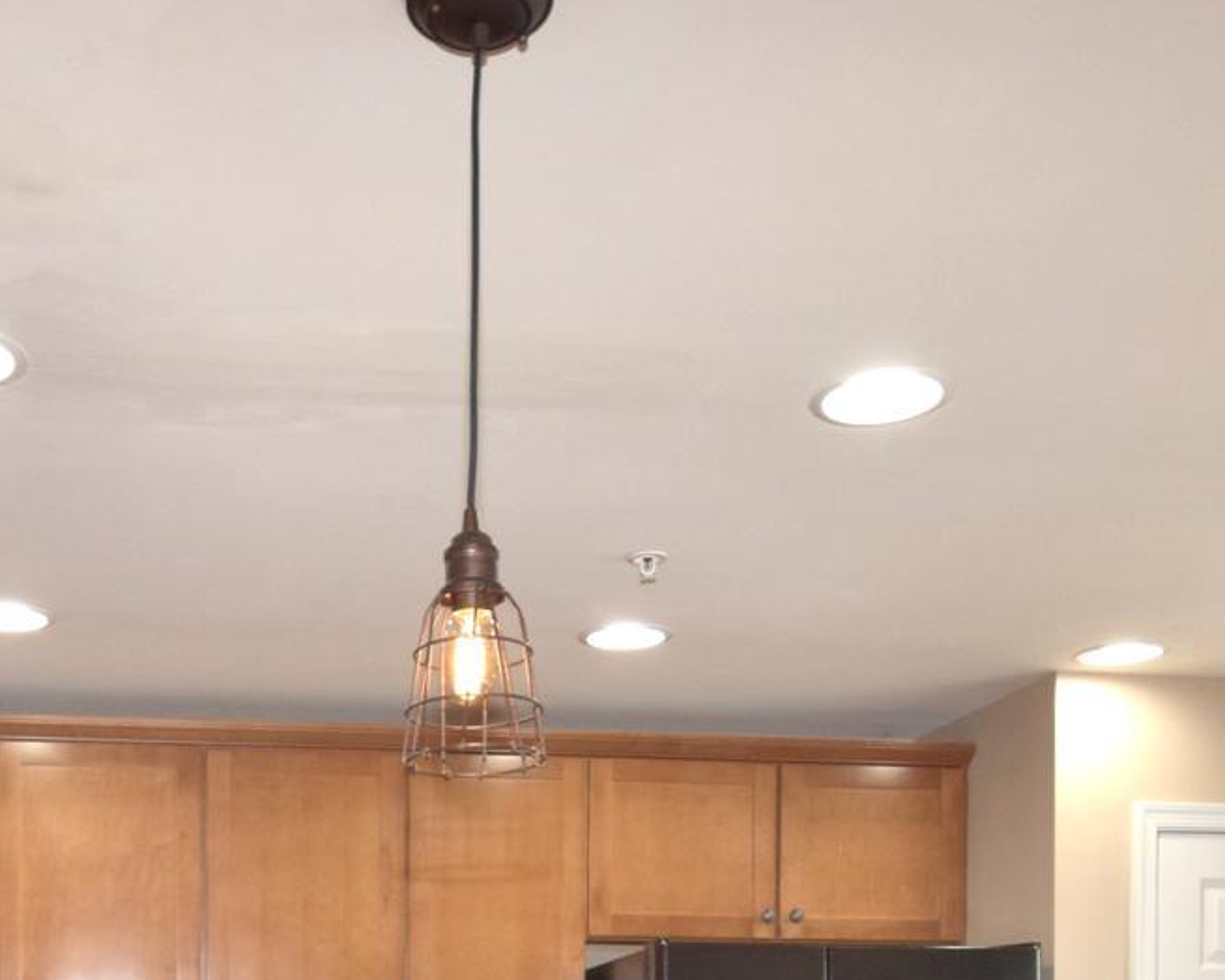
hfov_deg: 40.9
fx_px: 1595
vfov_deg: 30.1
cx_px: 325
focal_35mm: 44
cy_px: 1116
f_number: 5.6
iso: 400
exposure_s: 1/60
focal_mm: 10
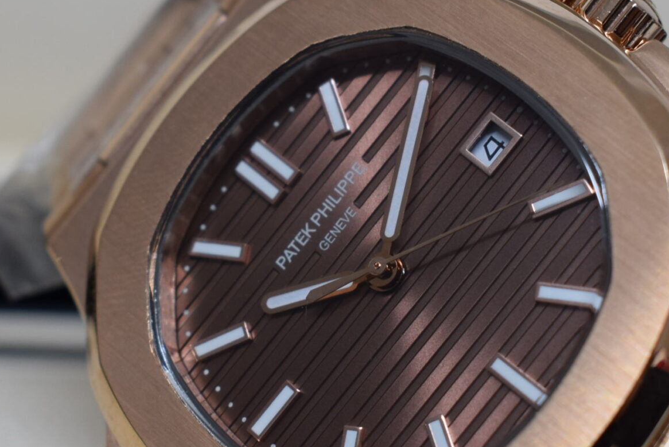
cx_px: 313
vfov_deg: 12.2
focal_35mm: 112
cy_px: 209
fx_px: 2083
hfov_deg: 18.2
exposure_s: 1/30
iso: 400
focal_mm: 34
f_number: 7.1
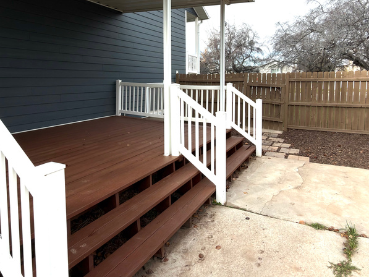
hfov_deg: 71.6
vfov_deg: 55.7
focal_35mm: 24
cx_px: 185
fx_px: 256
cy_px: 93
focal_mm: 2.22
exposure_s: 1/500
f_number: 2.2
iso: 16
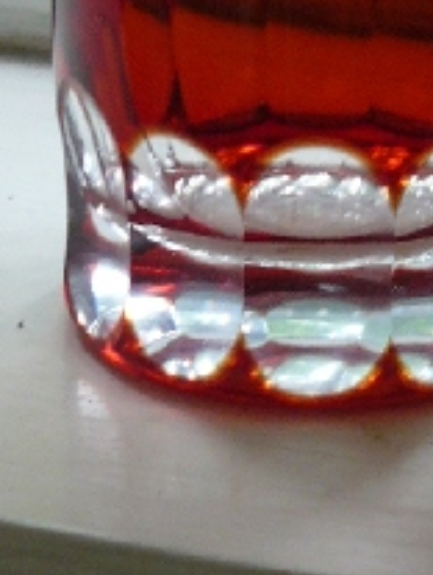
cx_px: 569
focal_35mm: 148
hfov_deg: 9.9
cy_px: -435
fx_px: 2461
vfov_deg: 12.3
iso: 100
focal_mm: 6
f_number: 2.8
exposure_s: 1/40
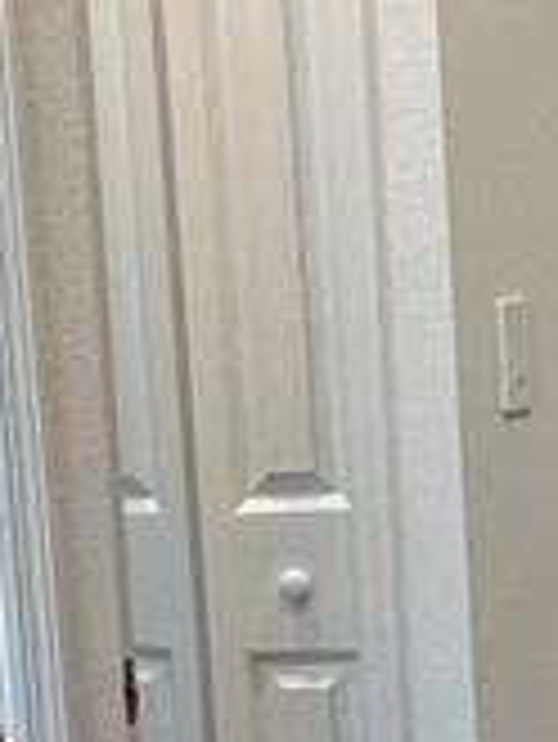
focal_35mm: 102
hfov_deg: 14.4
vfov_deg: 19.1
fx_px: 2189
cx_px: 108
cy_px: 576
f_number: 2.2
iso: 160
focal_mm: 2.22
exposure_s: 1/120
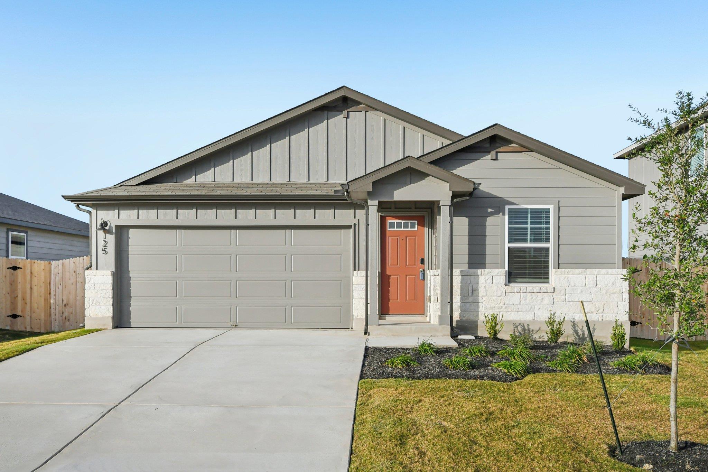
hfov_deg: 61.9
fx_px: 590
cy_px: 236
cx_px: 354
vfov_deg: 43.6
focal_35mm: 30
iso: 400
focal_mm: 20
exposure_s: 1/2000
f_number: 8
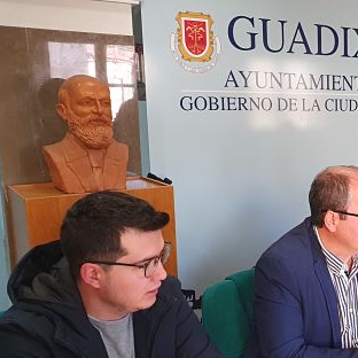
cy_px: 204
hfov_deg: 31.4
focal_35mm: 49
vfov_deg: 34.6
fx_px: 573
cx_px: 379
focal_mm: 4.32
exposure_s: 1/50
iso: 250
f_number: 2.4
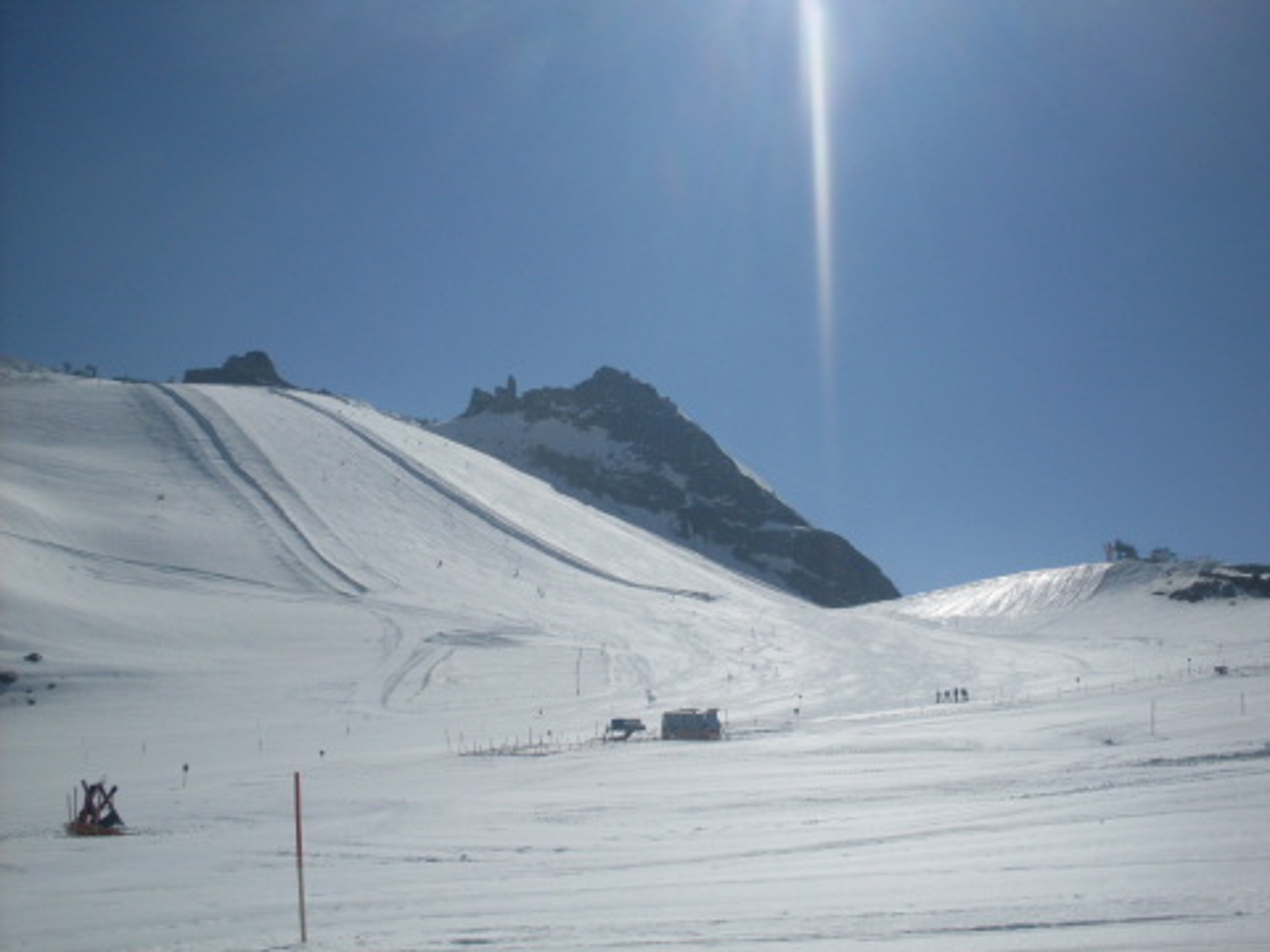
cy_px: 476
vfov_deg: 37.7
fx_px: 1394
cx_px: 635
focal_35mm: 38
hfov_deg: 49.0
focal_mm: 6.3
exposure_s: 1/1500
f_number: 8.4
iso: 80
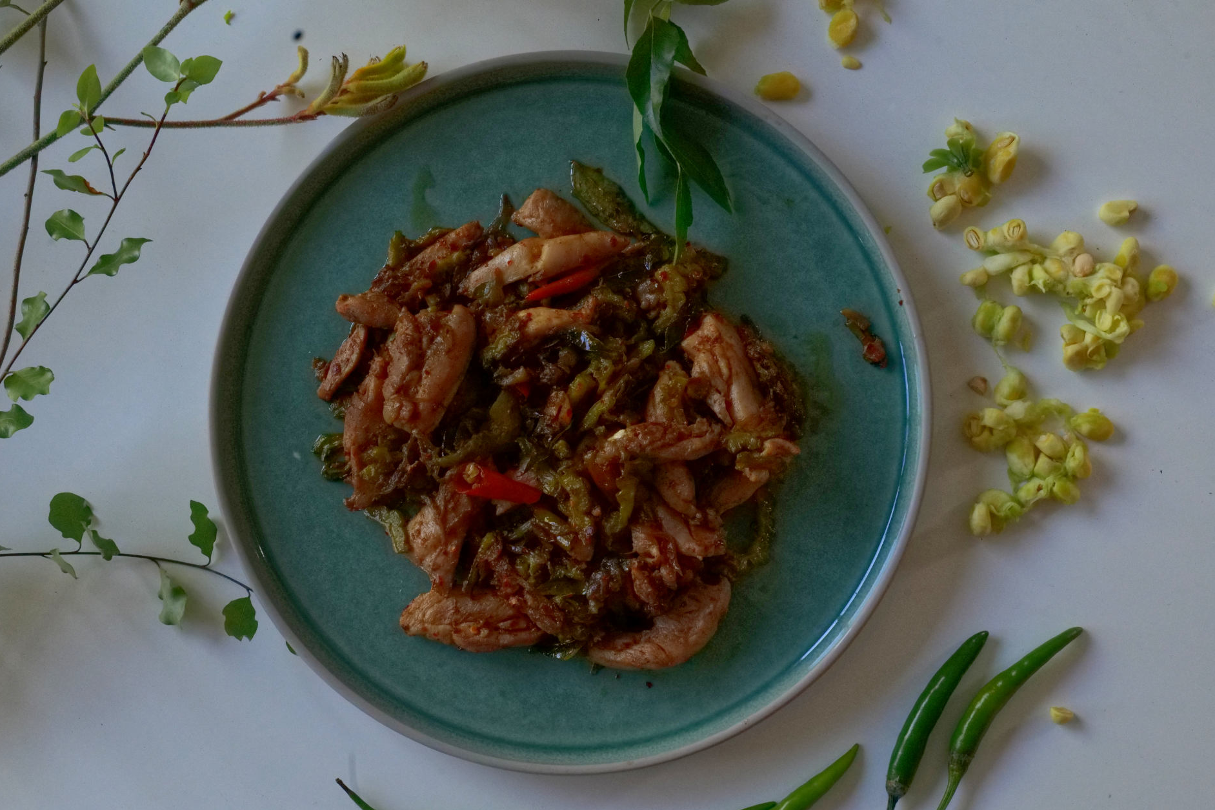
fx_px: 1755
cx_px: 612
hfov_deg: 38.2
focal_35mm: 52
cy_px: 403
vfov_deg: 26.0
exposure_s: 1/60
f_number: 20
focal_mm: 51
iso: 6400
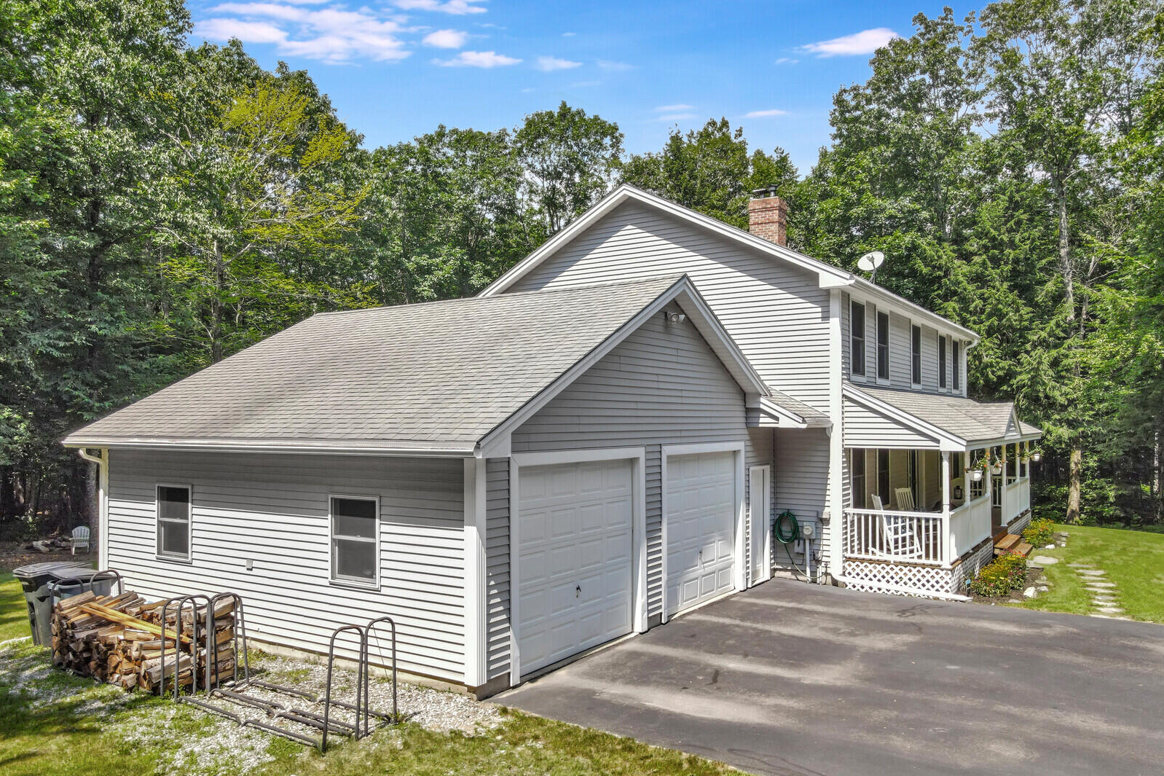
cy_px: 413
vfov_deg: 51.2
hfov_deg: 71.5
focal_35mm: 25
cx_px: 582
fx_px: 808
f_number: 2.8
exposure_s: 1/500
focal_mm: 4.5
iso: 200
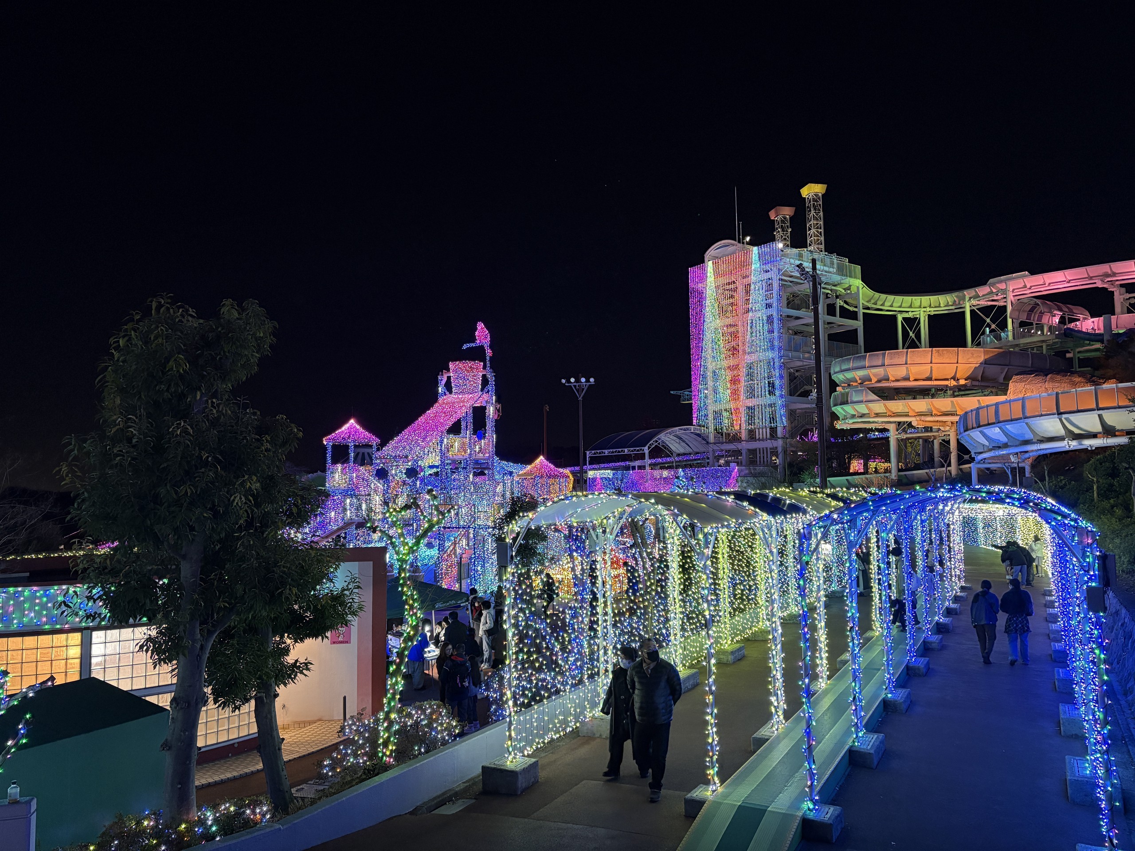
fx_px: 852
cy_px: 426
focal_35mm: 26
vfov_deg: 53.1
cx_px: 568
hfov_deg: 67.3
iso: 320
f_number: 1.6
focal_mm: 5.96
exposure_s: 1/50
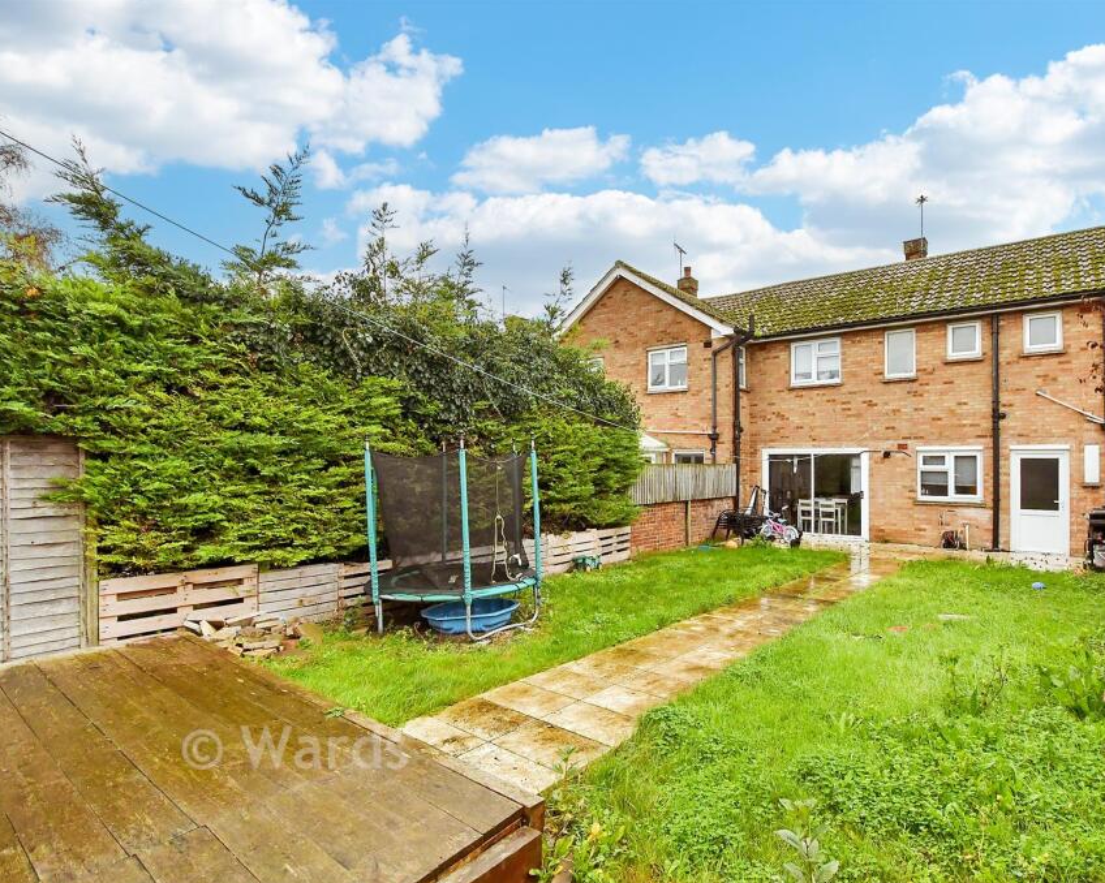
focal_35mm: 17
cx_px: 615
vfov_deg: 77.0
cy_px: 443
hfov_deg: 89.3
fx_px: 556
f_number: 10
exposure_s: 1/125
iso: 1600
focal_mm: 10
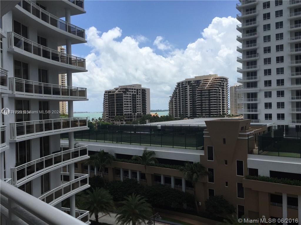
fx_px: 252
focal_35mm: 29
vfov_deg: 48.2
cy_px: 112
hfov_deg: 61.7
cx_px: 150
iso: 32
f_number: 2.2
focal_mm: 4.15
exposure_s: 1/3300
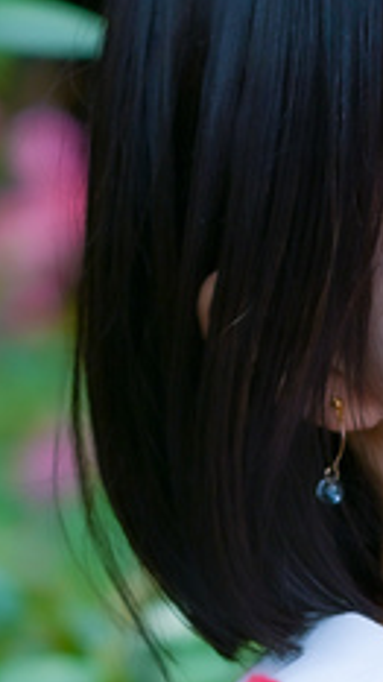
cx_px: 298
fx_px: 7351
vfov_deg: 5.3
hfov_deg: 3.0
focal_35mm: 407
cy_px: 890
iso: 100
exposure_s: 1/800
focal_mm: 56
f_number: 1.8
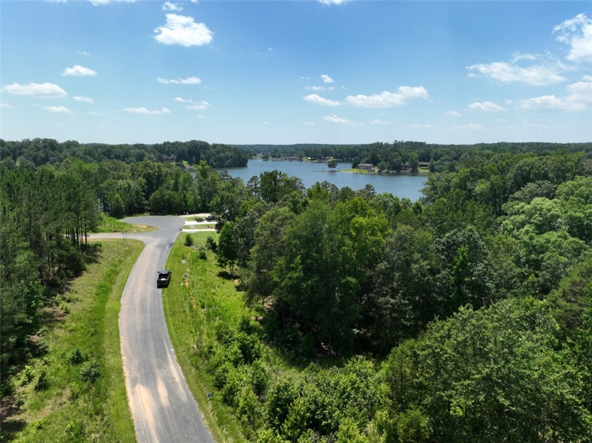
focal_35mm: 24
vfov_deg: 56.8
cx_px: 296
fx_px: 410
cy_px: 222
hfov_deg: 71.6
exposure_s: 1/240
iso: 110
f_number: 2.8
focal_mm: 12.29
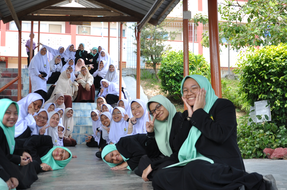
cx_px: 102
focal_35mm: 50
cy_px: 108
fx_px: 398
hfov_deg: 39.3
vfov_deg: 26.9
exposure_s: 1/80
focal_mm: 22
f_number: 3.8
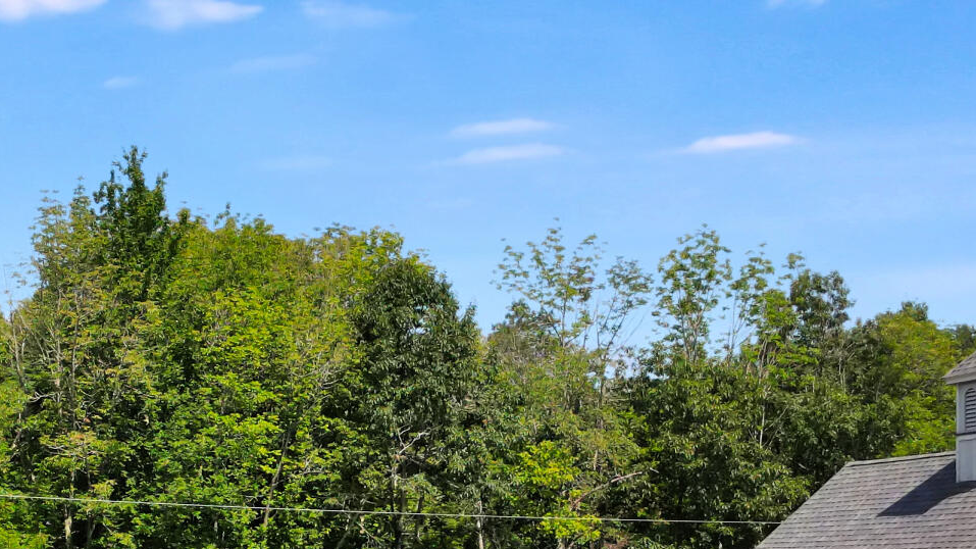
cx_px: 361
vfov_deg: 14.5
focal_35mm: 82
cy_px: 519
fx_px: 2122
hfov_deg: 25.8
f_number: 2.8
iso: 200
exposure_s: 1/1600
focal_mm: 4.5
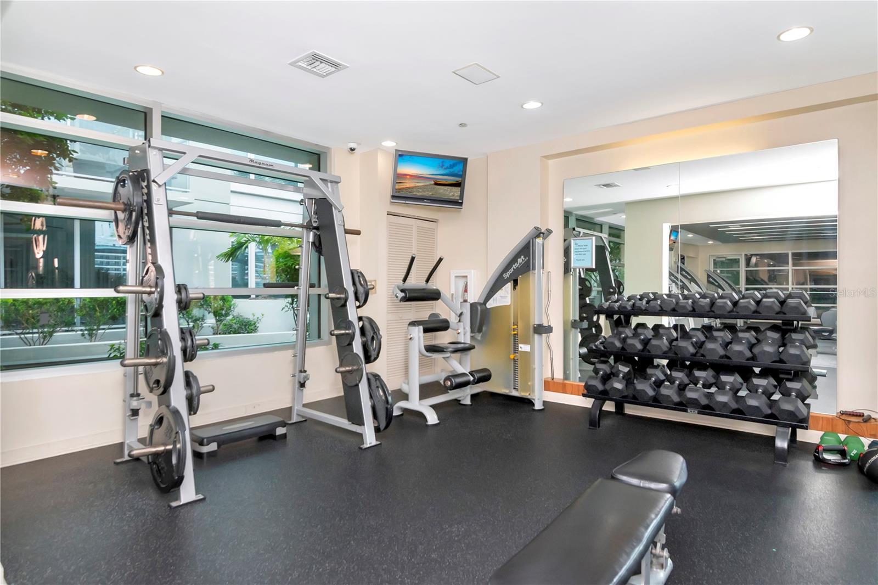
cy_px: 292
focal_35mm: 20
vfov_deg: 63.2
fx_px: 475
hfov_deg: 85.4
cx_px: 439
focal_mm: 13
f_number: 7.1
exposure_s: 1/200
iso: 640
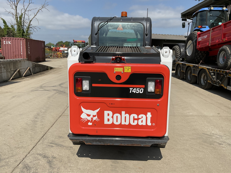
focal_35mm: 29
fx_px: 194
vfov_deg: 48.2
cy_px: 86
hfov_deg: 61.7
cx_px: 116
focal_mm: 3
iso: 16
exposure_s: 1/2801
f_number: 1.8
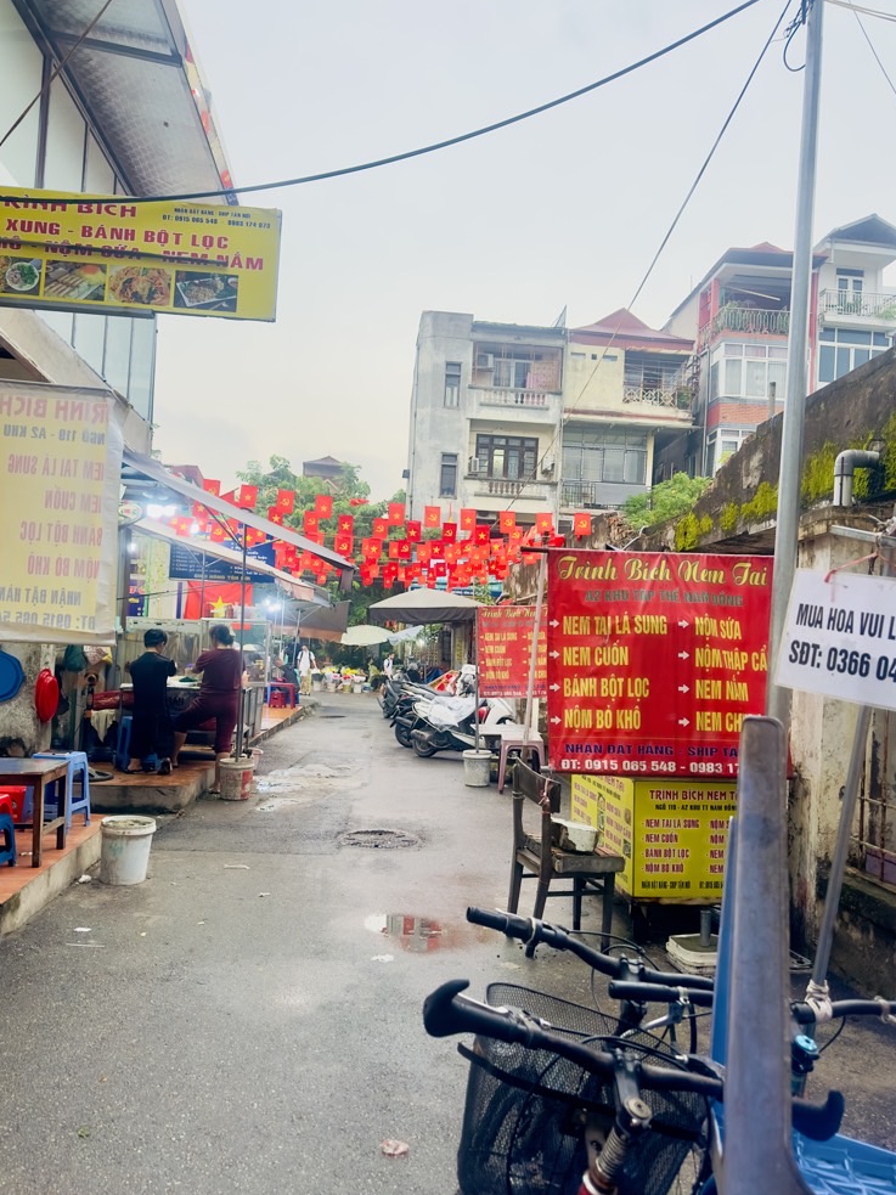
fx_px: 863
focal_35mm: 25
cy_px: 615
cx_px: 438
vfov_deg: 69.4
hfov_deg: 54.9
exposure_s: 1/123
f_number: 1.78
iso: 64
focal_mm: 6.86
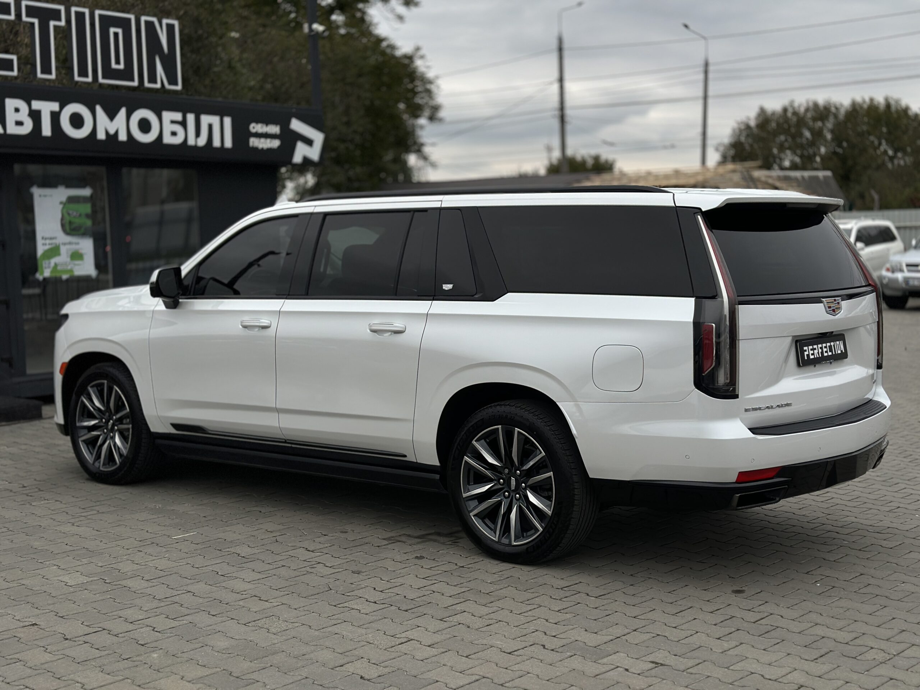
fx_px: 1276
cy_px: 345
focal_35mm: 48
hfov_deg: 39.7
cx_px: 460
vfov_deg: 30.3
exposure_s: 1/280
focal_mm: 6.86
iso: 80
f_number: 1.78
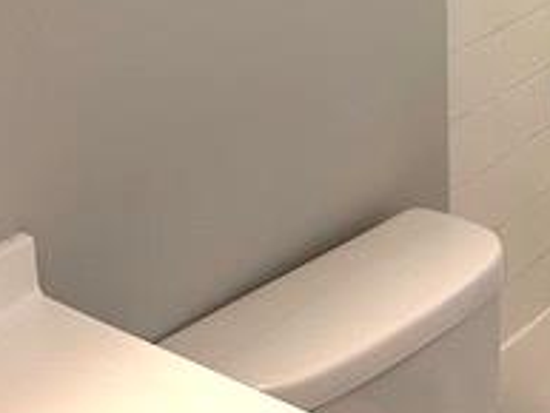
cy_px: -197
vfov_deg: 15.9
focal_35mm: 86
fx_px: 1367
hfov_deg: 21.4
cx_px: 624
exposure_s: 1/60
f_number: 1.8
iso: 50
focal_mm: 4.25
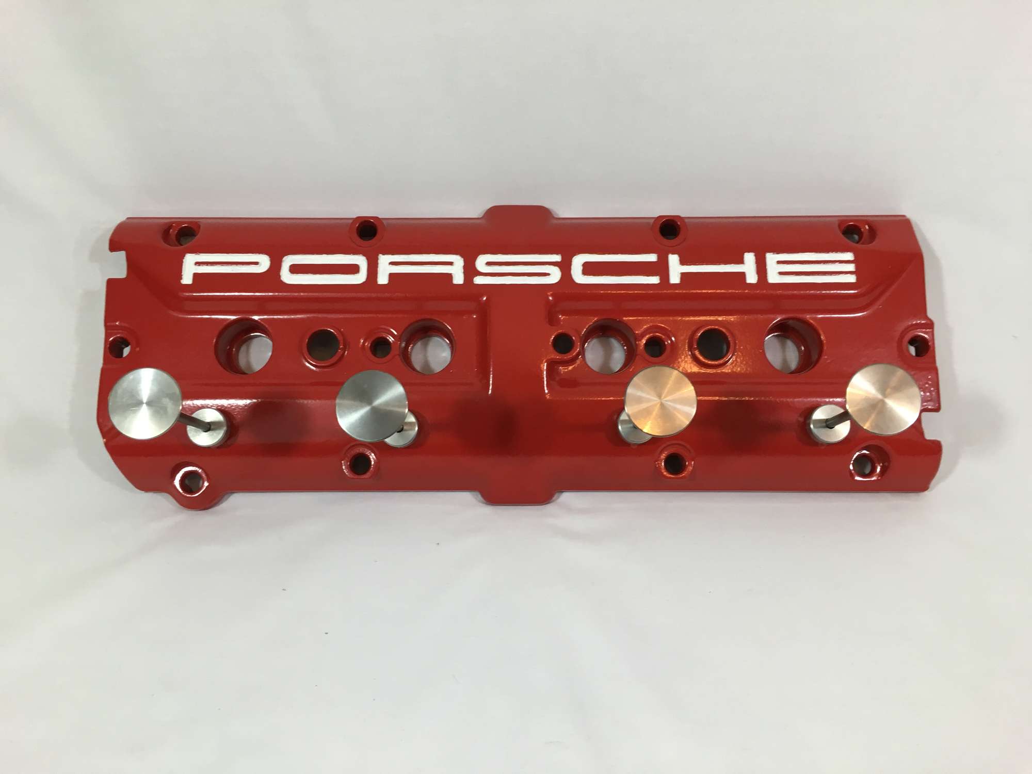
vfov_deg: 48.2
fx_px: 865
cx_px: 516
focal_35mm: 29
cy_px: 387
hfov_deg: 61.7
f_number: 2.2
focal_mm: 4.15
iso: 40
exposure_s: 1/33
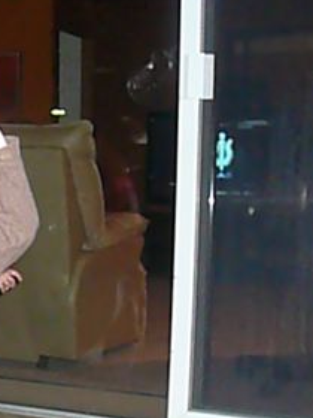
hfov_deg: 16.9
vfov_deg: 24.3
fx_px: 964
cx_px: -142
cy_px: 272
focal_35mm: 80
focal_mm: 5.2
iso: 800
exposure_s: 1/30
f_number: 2.8
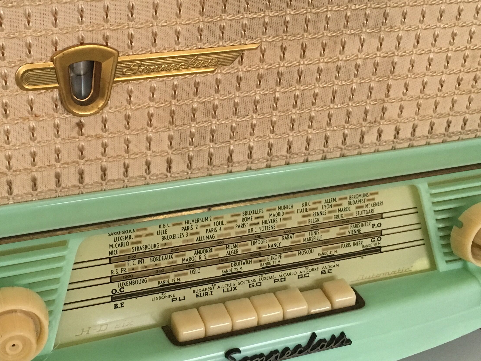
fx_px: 737
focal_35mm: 53
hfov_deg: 36.0
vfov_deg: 27.5
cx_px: 180
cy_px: 149
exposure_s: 1/25
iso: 200
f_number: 2.2
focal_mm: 4.15
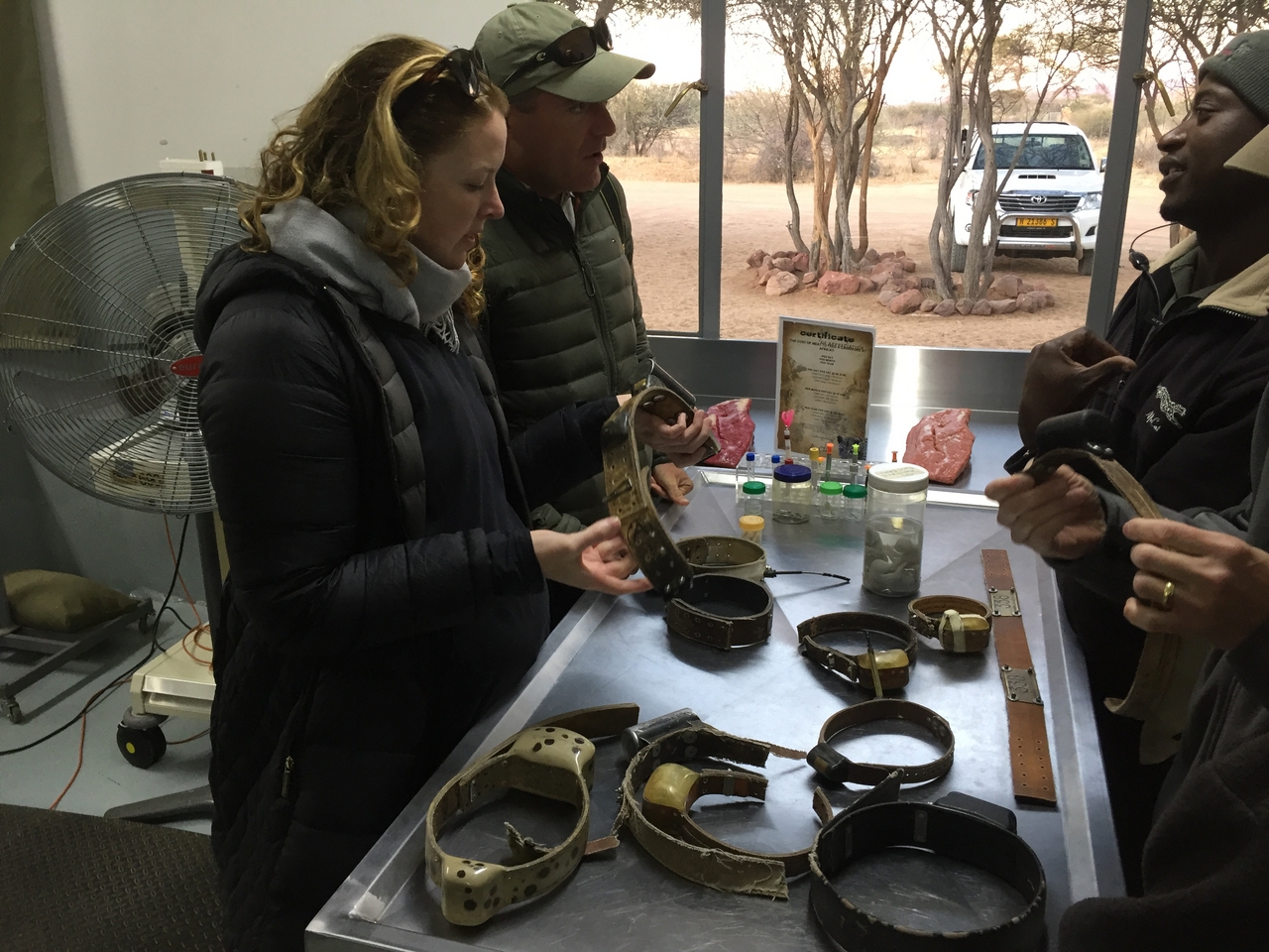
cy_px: 476
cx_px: 634
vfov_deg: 48.2
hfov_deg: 61.7
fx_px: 1063
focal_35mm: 29
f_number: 2.2
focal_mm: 4.15
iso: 125
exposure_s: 1/33
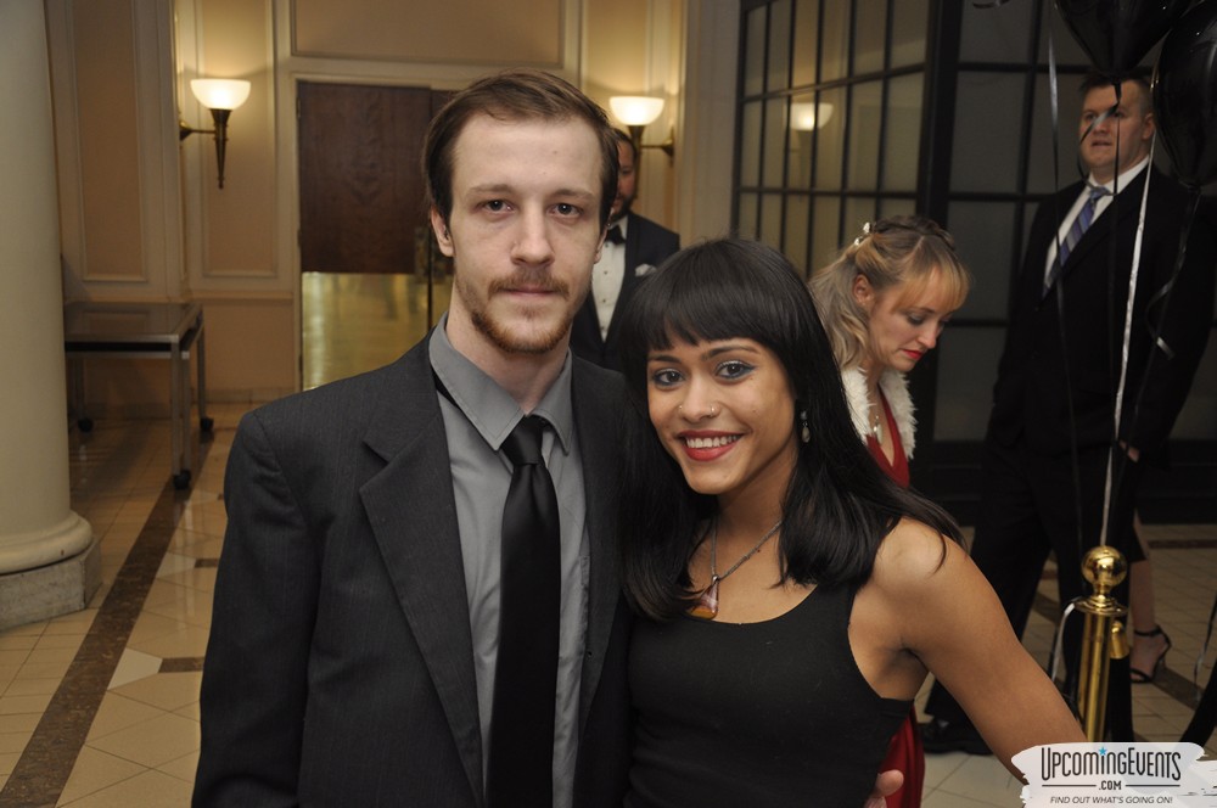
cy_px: 404
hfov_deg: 46.5
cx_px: 608
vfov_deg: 31.8
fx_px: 1418
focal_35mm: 42
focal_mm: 28
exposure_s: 1/60
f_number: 5
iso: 400
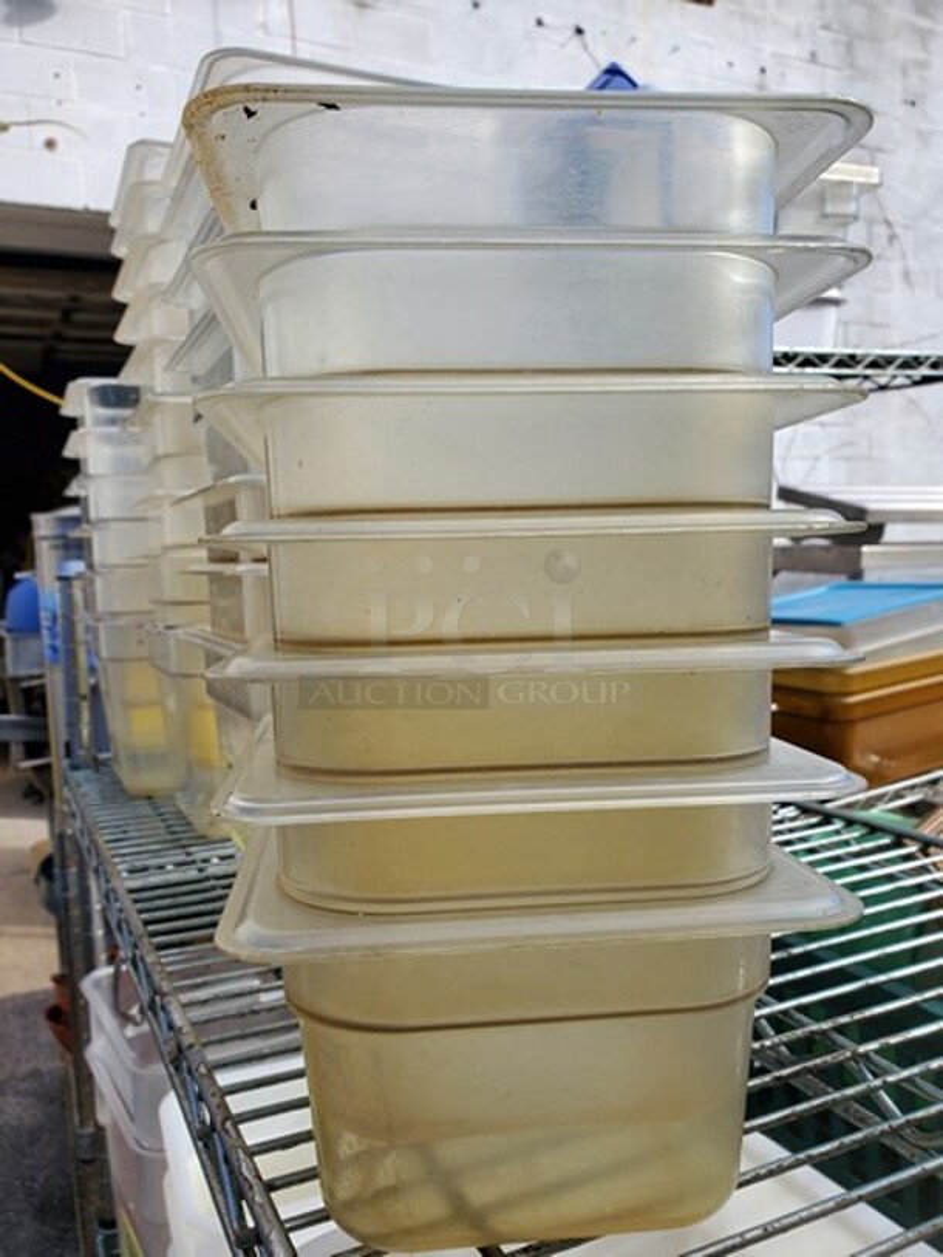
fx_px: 944
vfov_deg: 67.3
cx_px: 472
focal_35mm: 26
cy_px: 628
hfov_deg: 53.1
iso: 50
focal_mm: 4.3
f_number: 2.4
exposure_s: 1/838
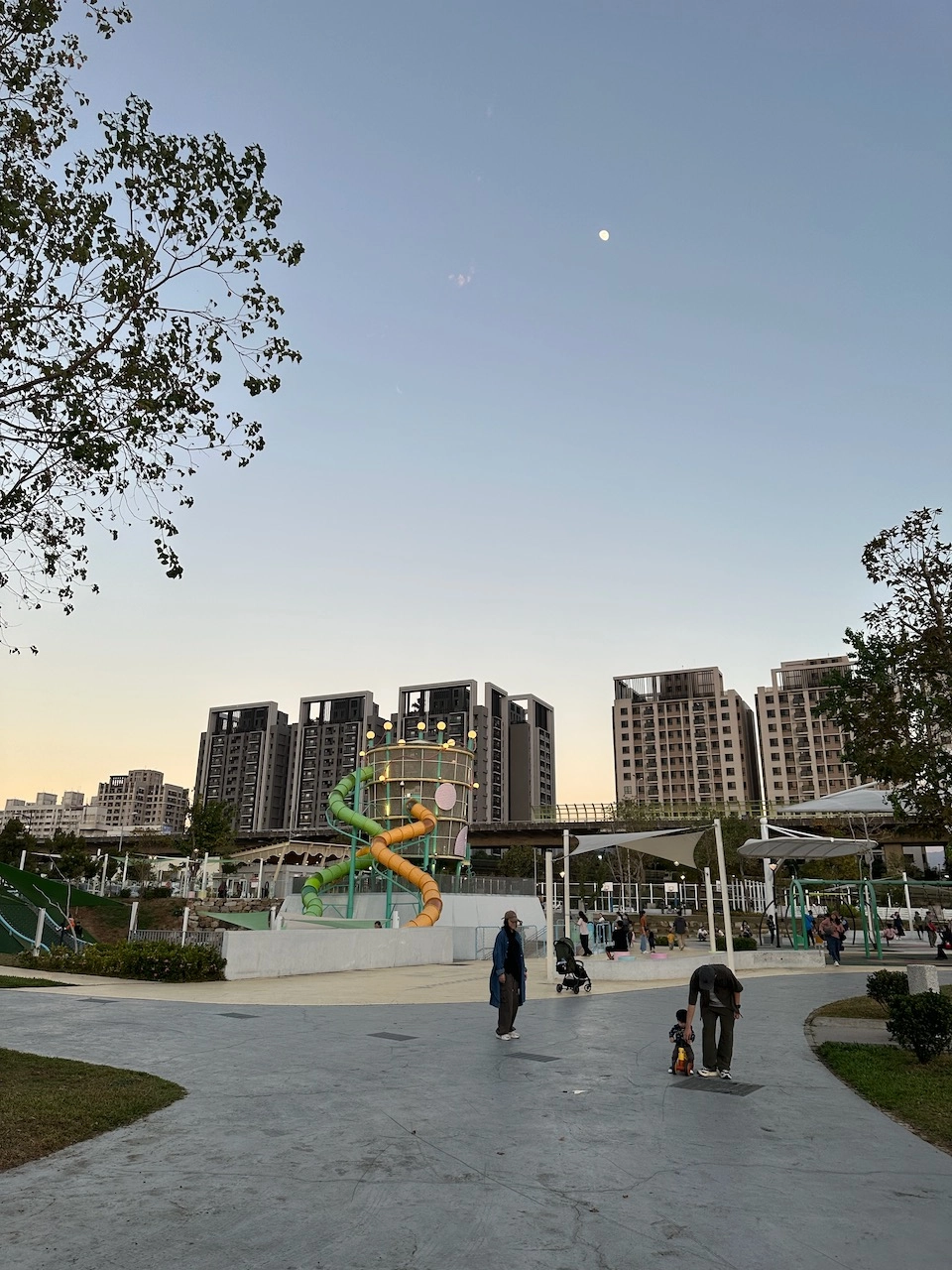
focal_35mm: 24
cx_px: 476
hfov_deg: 56.8
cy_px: 635
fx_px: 880
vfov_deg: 71.6
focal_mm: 6.9
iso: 80
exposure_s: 1/288
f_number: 1.8
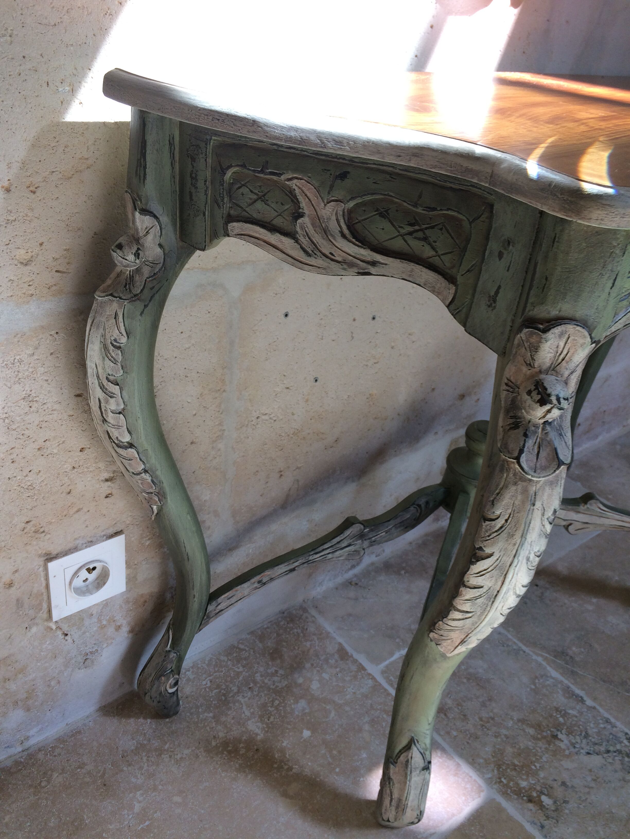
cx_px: 315
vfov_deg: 61.7
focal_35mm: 29
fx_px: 704
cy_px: 420
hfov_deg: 48.2
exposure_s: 1/100
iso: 50
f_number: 2.2
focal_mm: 4.15
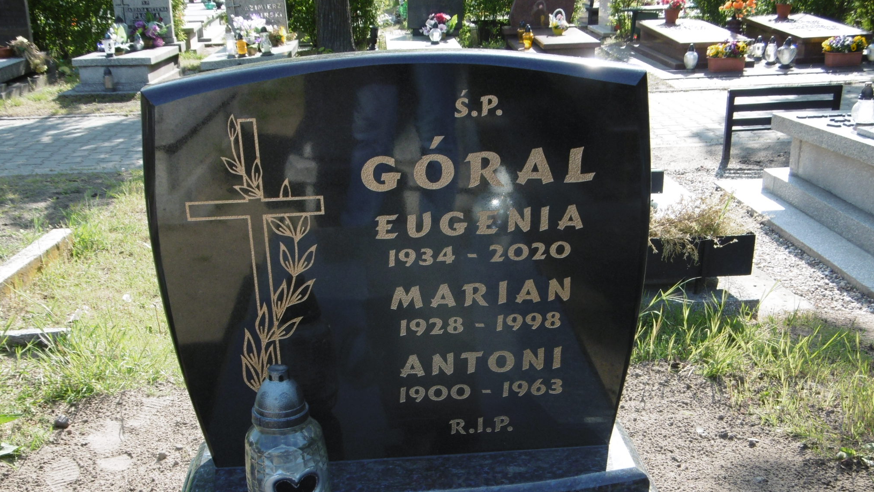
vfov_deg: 28.2
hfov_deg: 48.4
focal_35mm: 42
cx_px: 432
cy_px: 327
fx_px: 973
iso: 100
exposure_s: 1/250
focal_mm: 6.8
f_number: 3.7
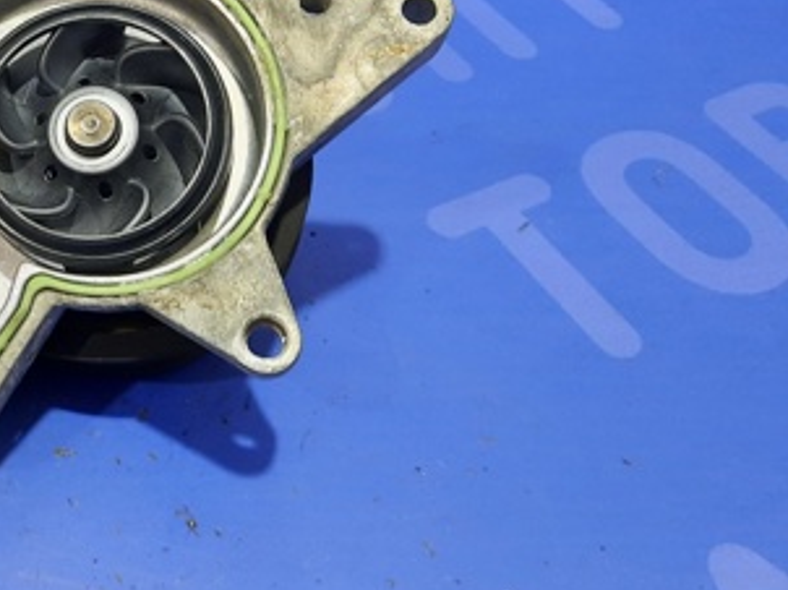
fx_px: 1206
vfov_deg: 27.1
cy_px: 144
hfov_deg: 32.5
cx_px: -44
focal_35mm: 53
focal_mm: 4.6
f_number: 2
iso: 400
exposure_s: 1/33
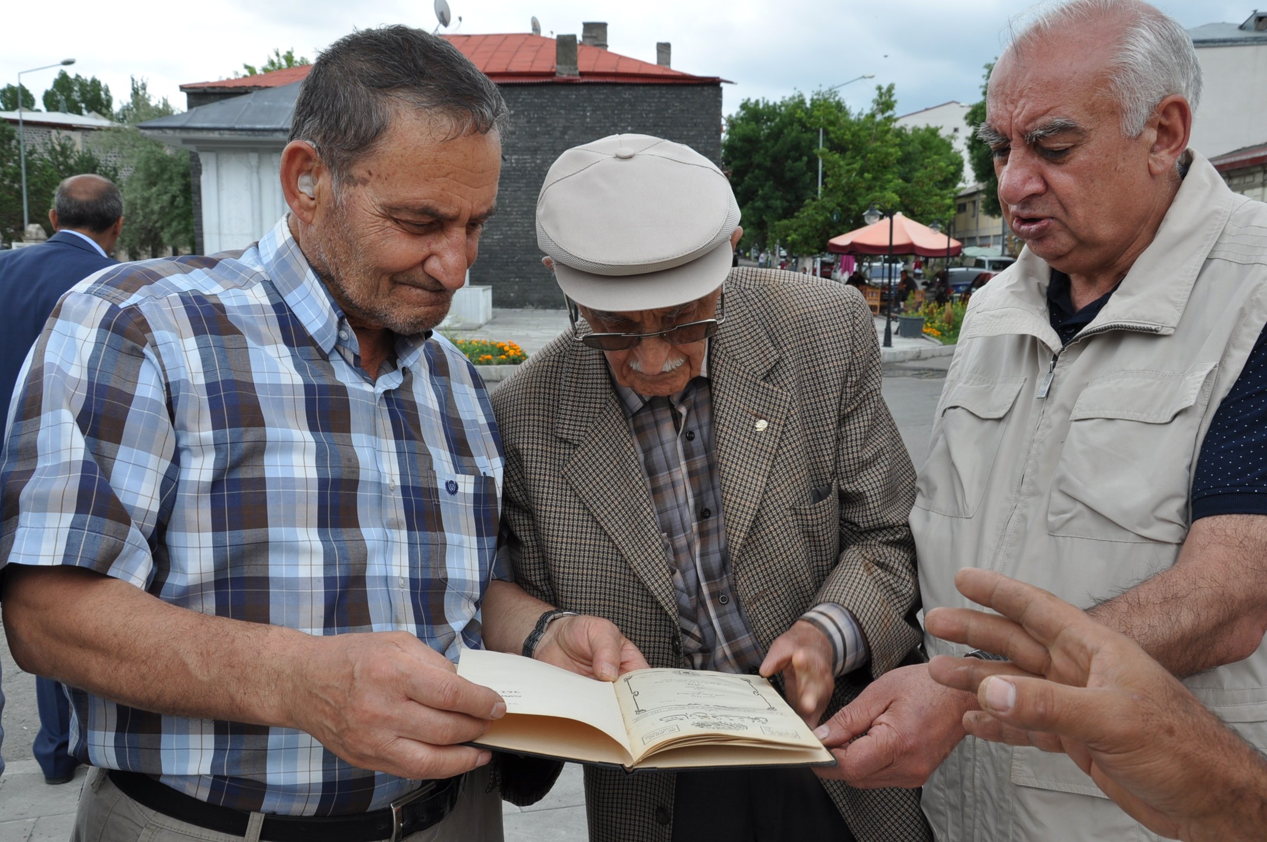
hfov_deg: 57.3
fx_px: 1160
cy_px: 421
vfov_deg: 39.9
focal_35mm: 33
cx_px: 634
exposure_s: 1/100
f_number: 10
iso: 200
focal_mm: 22
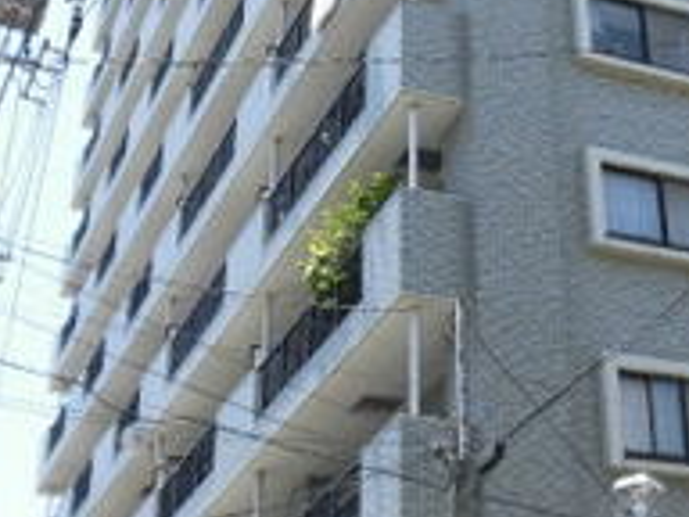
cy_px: 90
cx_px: 614
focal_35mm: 75
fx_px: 1493
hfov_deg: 25.2
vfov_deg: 19.4
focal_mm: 4.3
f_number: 3.1
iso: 100
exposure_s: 1/500
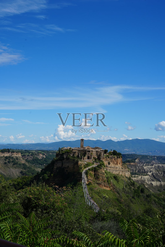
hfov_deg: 29.2
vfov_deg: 42.7
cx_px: 82
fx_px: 316
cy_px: 124
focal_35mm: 46
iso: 100
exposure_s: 1/250
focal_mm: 46
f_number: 11
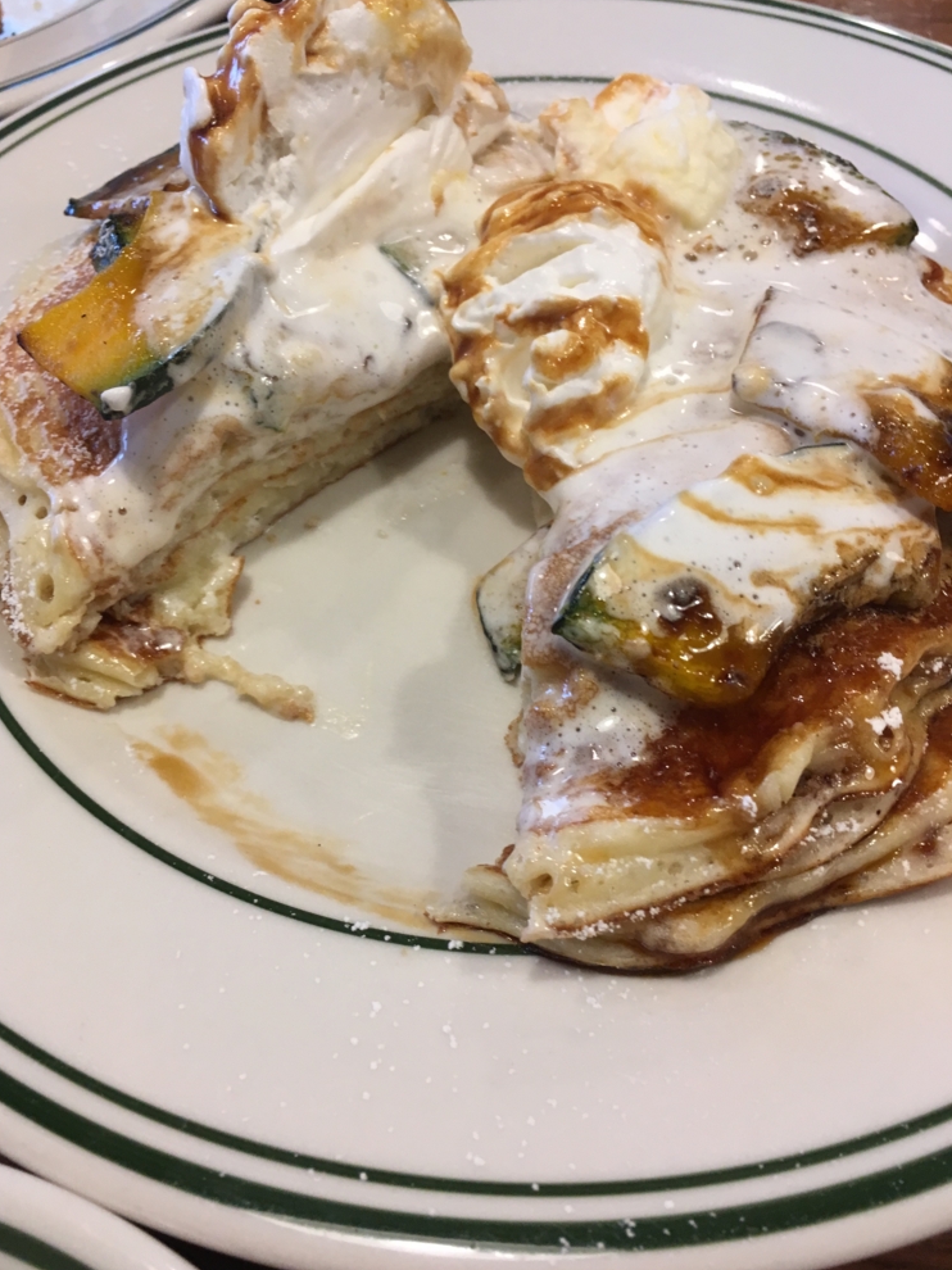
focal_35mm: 30
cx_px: 466
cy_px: 617
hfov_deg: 46.8
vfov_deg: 60.0
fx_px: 1101
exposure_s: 1/33
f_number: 2.2
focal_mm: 4.15
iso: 50
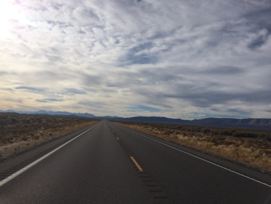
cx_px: 136
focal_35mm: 29
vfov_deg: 48.2
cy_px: 102
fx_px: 227
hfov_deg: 61.7
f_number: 2.2
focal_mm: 4.15
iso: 32
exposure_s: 1/8264
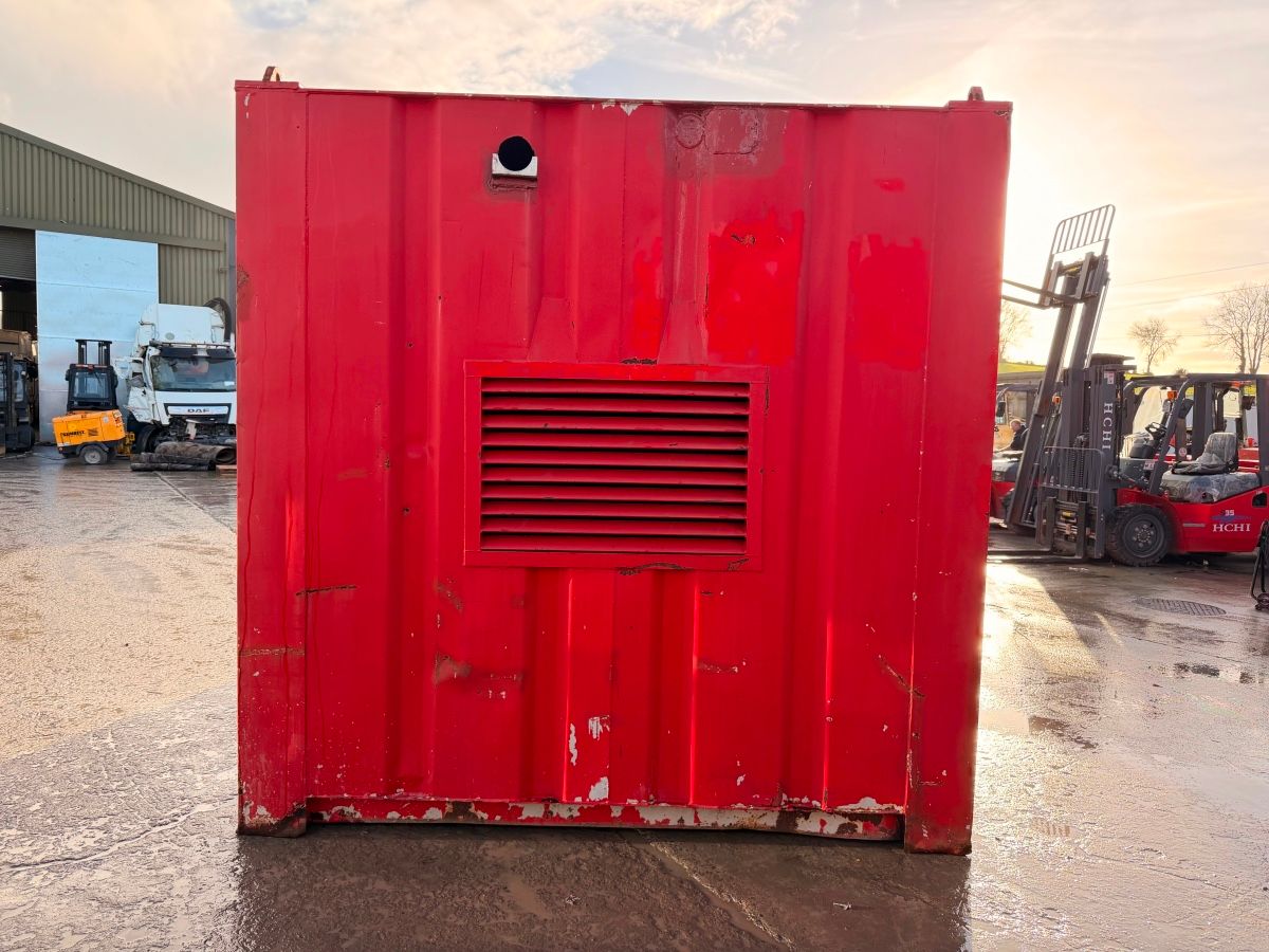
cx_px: 634
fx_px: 880
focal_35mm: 24
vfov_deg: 56.8
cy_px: 476
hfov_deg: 71.6
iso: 100
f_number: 1.78
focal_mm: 6.76
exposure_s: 1/1156
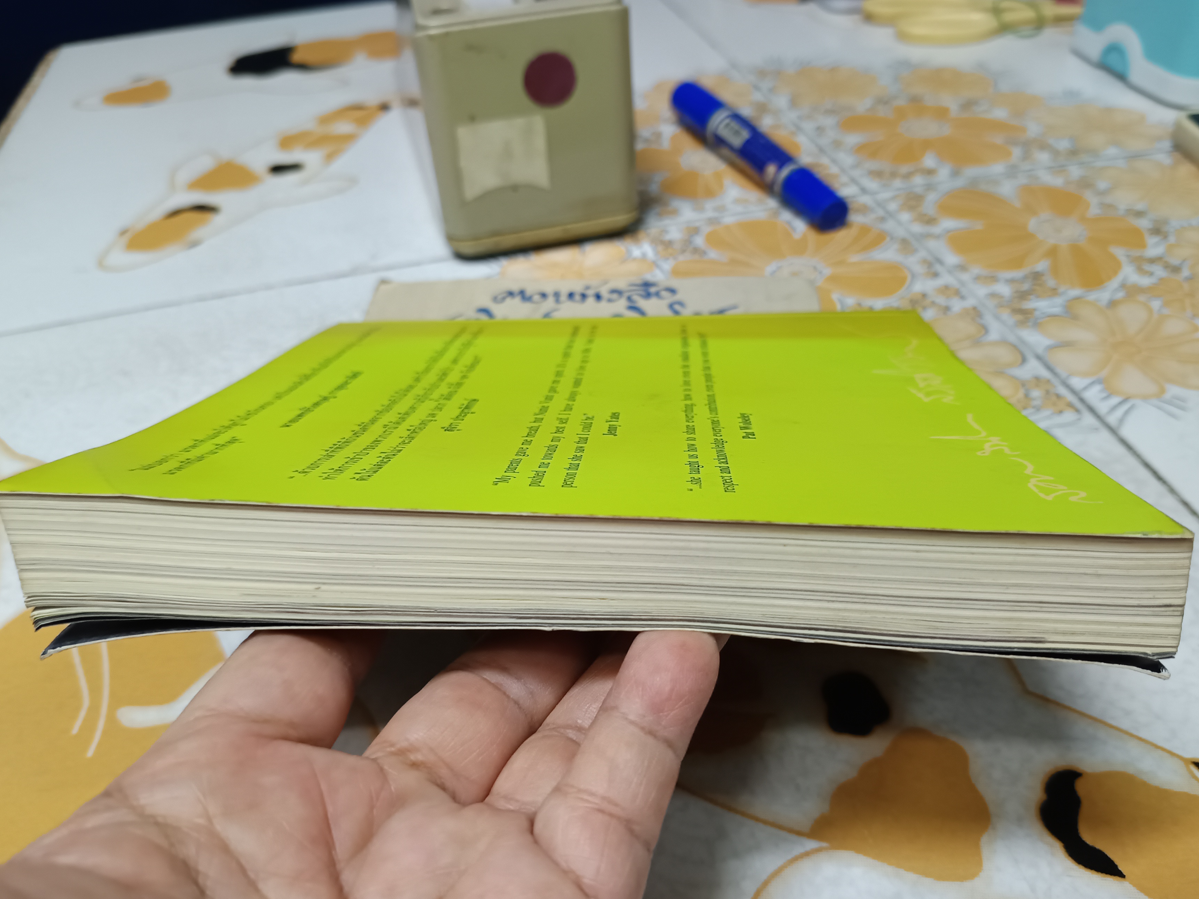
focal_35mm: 28
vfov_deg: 49.7
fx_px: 970
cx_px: 626
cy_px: 475
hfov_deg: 63.4
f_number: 1.7
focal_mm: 5.31
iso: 1095
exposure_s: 1/25
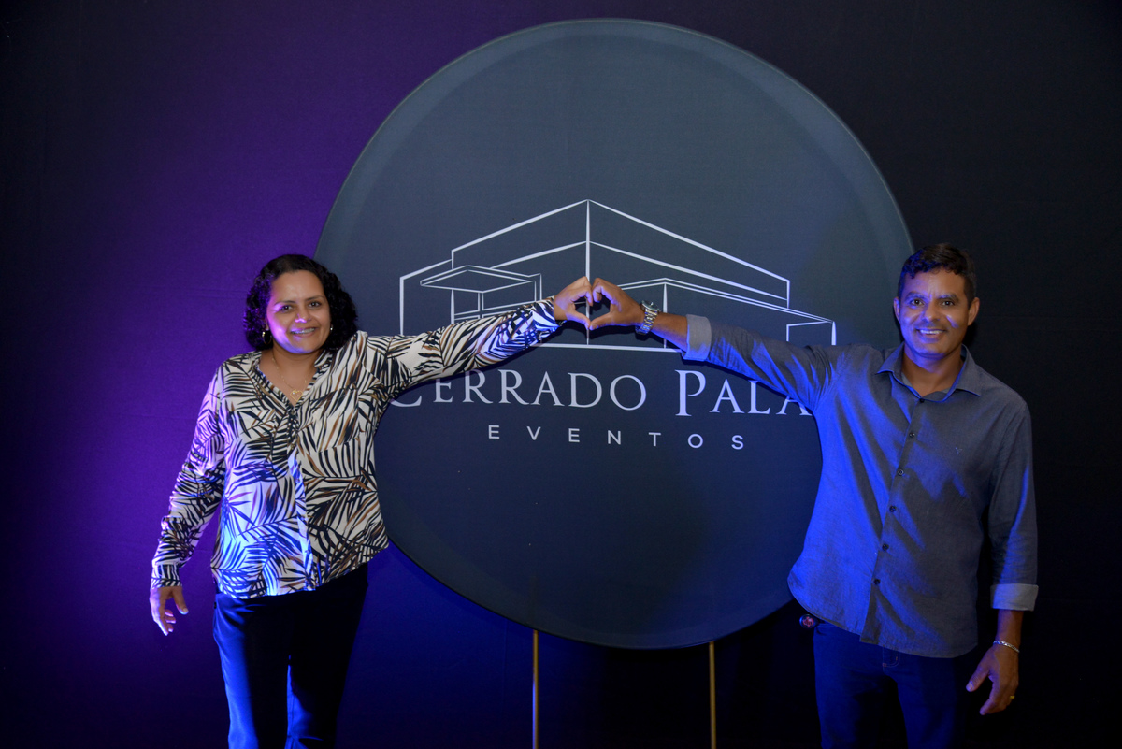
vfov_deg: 37.9
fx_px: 1091
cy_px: 374
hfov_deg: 54.4
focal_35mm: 35
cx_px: 561
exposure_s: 1/100
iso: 1600
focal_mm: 35
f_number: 4.5
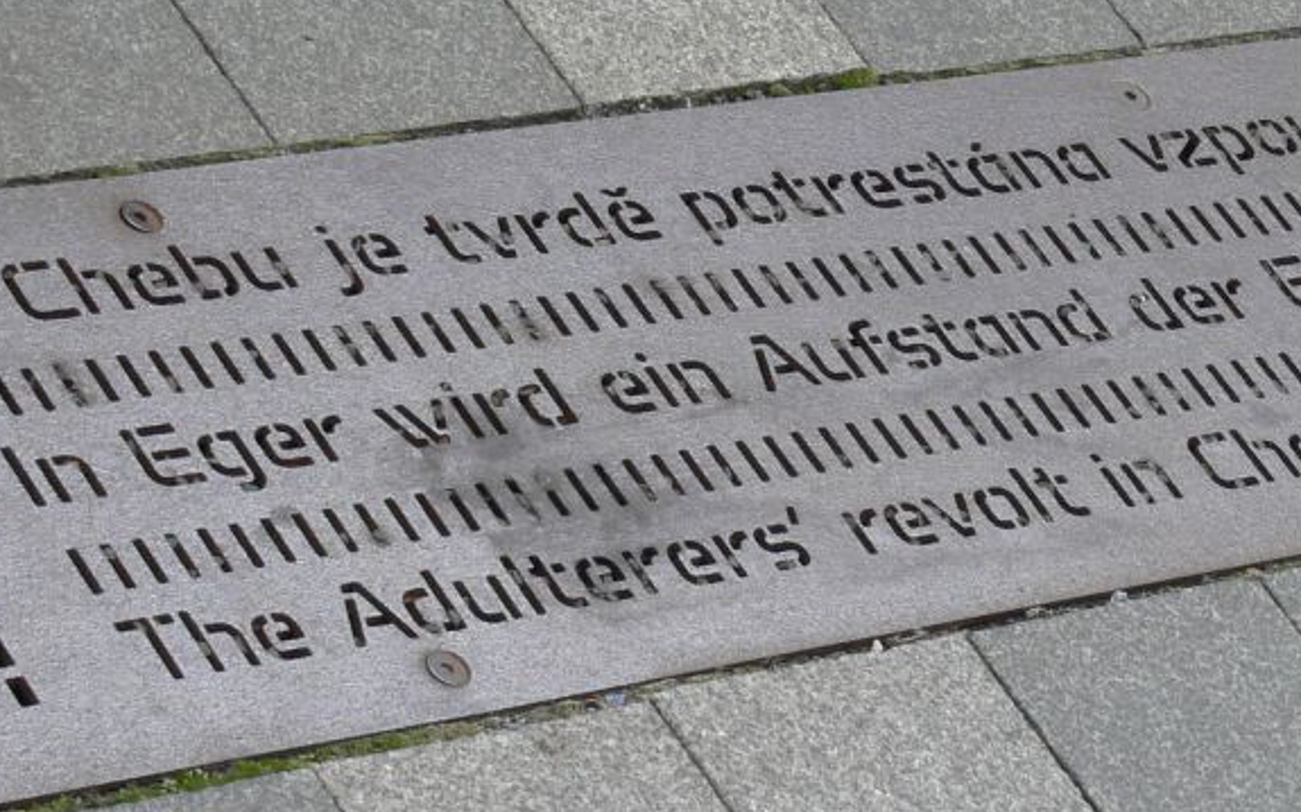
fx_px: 6487
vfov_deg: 7.2
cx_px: 905
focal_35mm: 183
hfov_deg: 11.4
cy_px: 262
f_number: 5.6
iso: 100
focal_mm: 16
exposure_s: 1/200
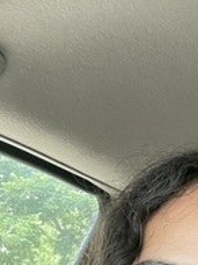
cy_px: 330
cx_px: 230
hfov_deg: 18.3
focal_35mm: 77
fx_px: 588
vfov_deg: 23.0
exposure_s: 1/60
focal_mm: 2.71
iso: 250
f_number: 2.2
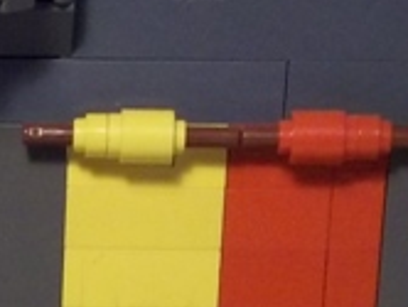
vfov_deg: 6.5
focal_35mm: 222
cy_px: 673
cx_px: -258
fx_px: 2620
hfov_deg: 8.6
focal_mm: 6.5
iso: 160
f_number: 3.1
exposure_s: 1/30
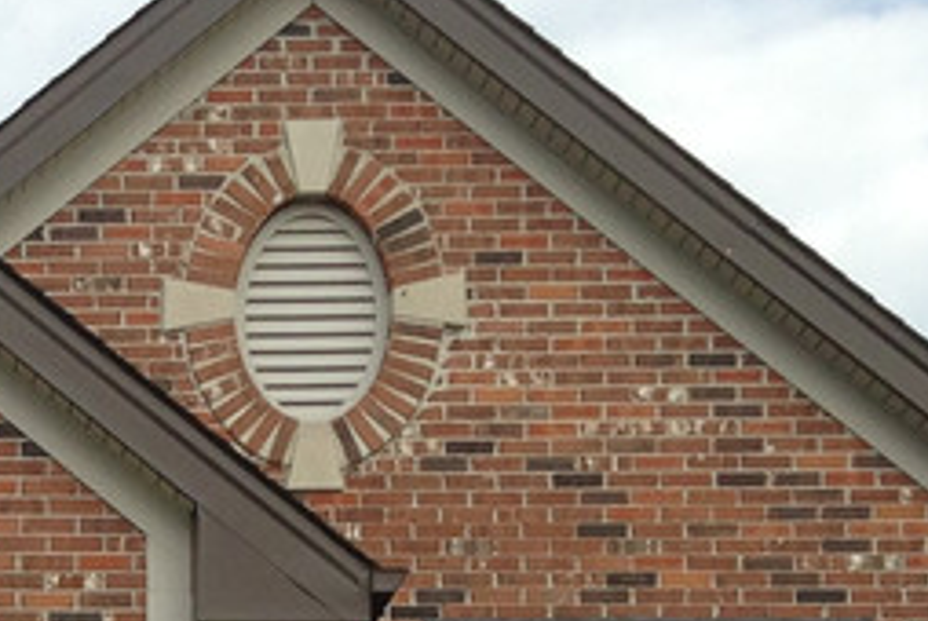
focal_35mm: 144
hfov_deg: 13.8
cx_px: -239
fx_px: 3716
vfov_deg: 9.0
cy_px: 1260
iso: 50
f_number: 2.4
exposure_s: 1/874
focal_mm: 4.12
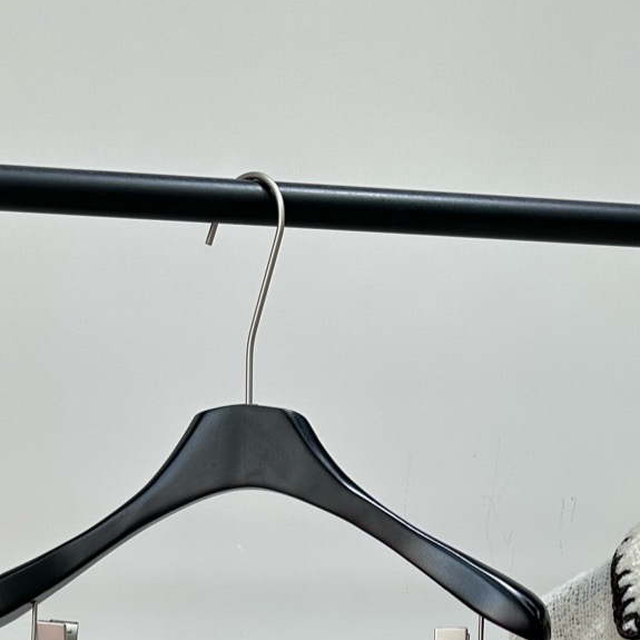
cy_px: 947
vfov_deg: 22.6
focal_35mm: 63
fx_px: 1318
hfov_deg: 27.3
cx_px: 267
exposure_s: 1/121
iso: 80
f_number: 1.78
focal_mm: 6.86
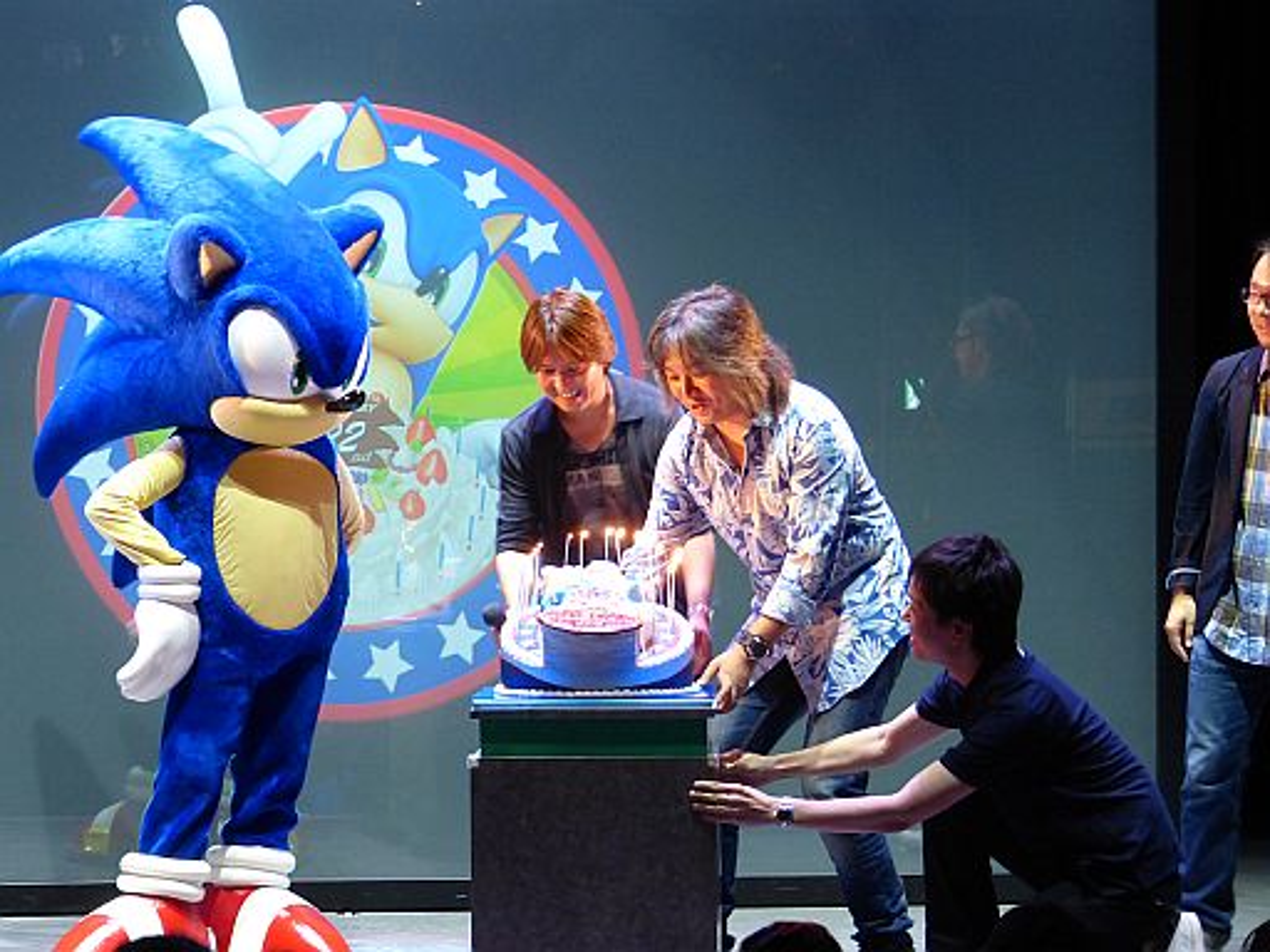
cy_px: 476
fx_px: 4256
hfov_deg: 17.0
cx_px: 635
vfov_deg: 12.8
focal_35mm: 116
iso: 500
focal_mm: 20.9
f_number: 2.8
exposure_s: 1/25
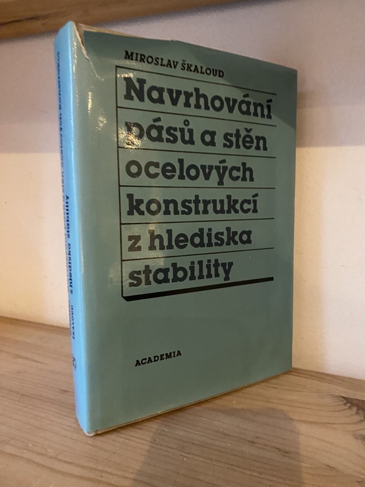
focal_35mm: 26
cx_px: 182
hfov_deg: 53.1
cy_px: 244
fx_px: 366
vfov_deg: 67.3
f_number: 1.8
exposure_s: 1/25
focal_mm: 4.25
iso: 640
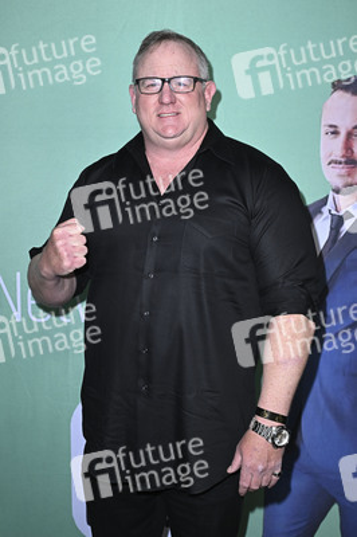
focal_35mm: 52
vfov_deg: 38.2
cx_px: 178
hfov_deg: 25.9
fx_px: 775
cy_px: 268
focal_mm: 52
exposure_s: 1/200
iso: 1600
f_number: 5.6
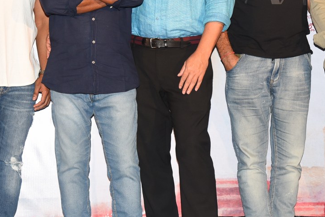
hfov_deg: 17.8
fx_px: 1039
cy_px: 66
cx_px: 163
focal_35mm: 115
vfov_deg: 11.9
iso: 1000
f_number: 5
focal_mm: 52
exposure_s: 1/100
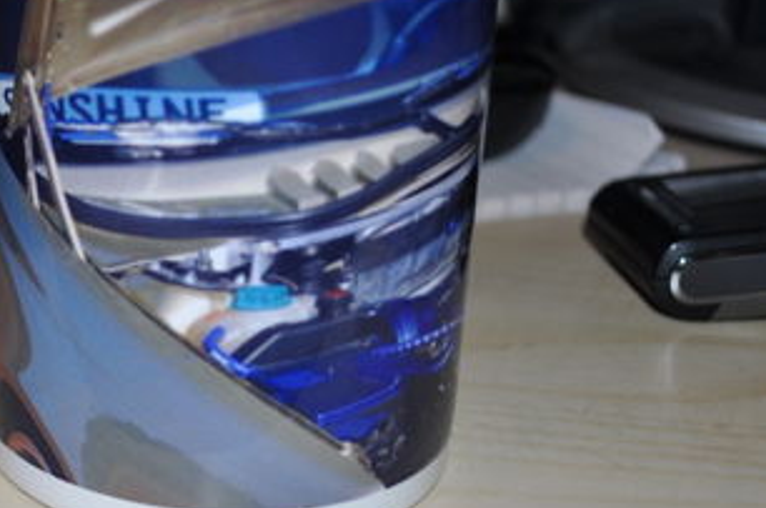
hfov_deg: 27.9
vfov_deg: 19.7
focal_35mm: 69
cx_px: 38
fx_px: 1466
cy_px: 274
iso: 200
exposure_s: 1/60
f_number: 4
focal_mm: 22
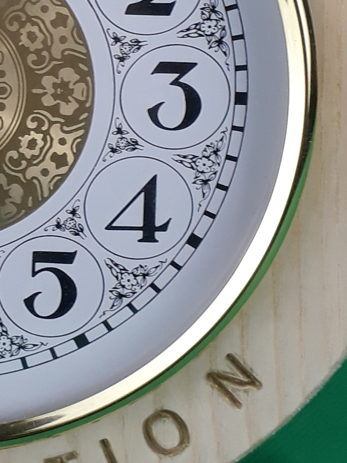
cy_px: 9
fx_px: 1431
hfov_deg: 13.4
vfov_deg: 18.0
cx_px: -77
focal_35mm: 107
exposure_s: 1/50
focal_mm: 3.6
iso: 64
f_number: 1.9
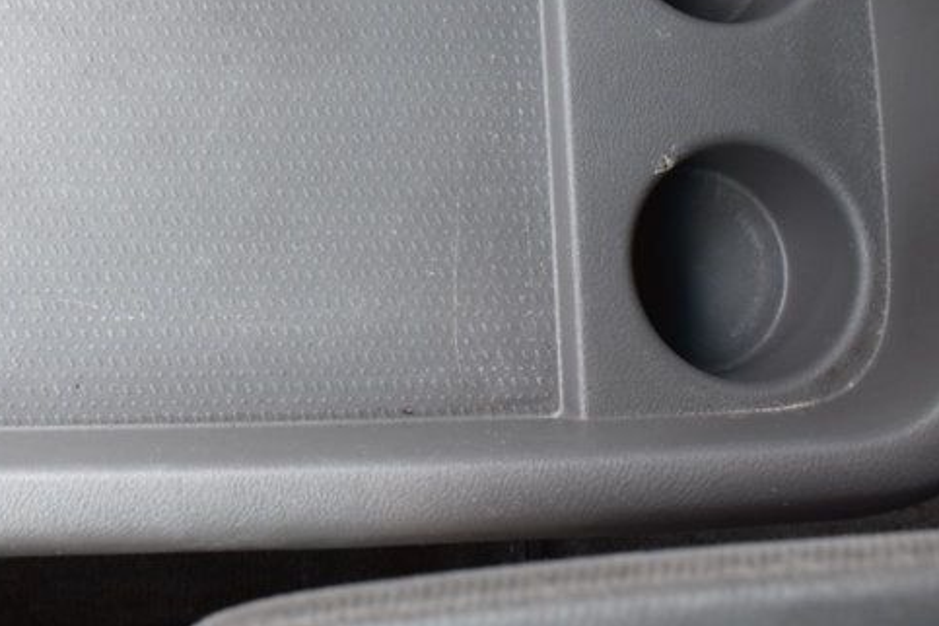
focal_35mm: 70
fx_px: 1826
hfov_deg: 28.0
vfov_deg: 19.1
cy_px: 49
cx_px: 132
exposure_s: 1/40
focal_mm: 22
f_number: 7.1
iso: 400
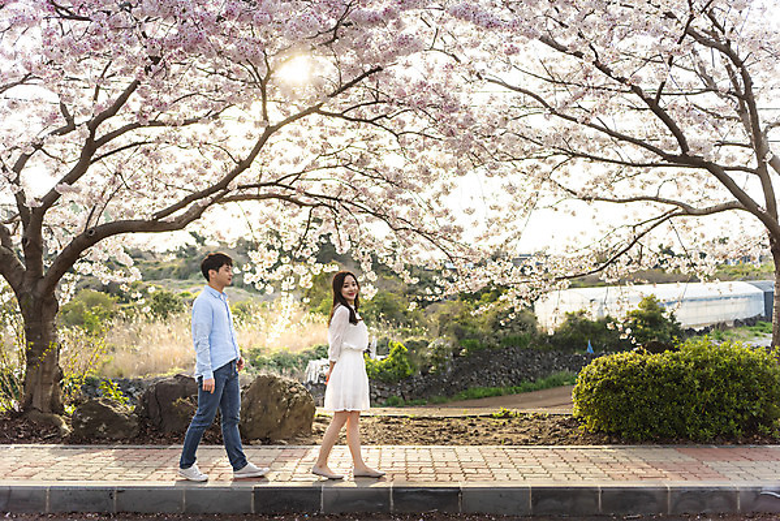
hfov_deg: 50.7
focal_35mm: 38
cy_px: 260
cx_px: 390
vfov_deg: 35.1
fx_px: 824
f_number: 2.8
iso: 100
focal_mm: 38
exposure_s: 1/800
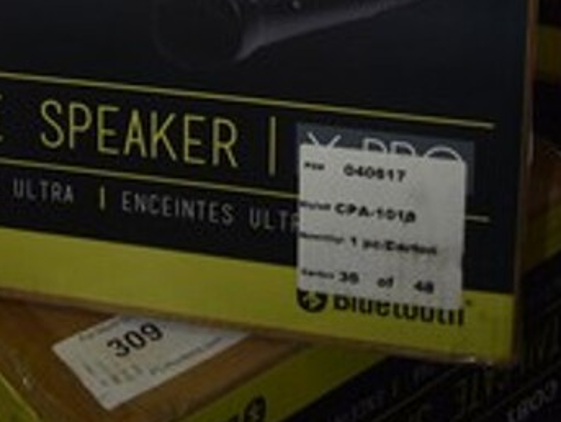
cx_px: 124
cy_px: -306
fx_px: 1119
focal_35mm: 69
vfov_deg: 17.7
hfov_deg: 27.6
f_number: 3.5
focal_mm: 18
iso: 250
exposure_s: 1/125
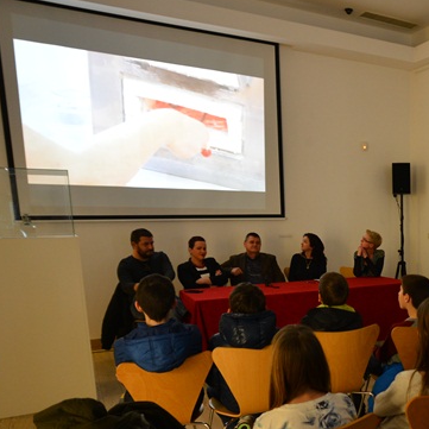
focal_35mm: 36
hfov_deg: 40.5
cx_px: 425
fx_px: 505
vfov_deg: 44.8
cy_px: 311
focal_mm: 17
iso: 1000
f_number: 3.2
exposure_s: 1/20
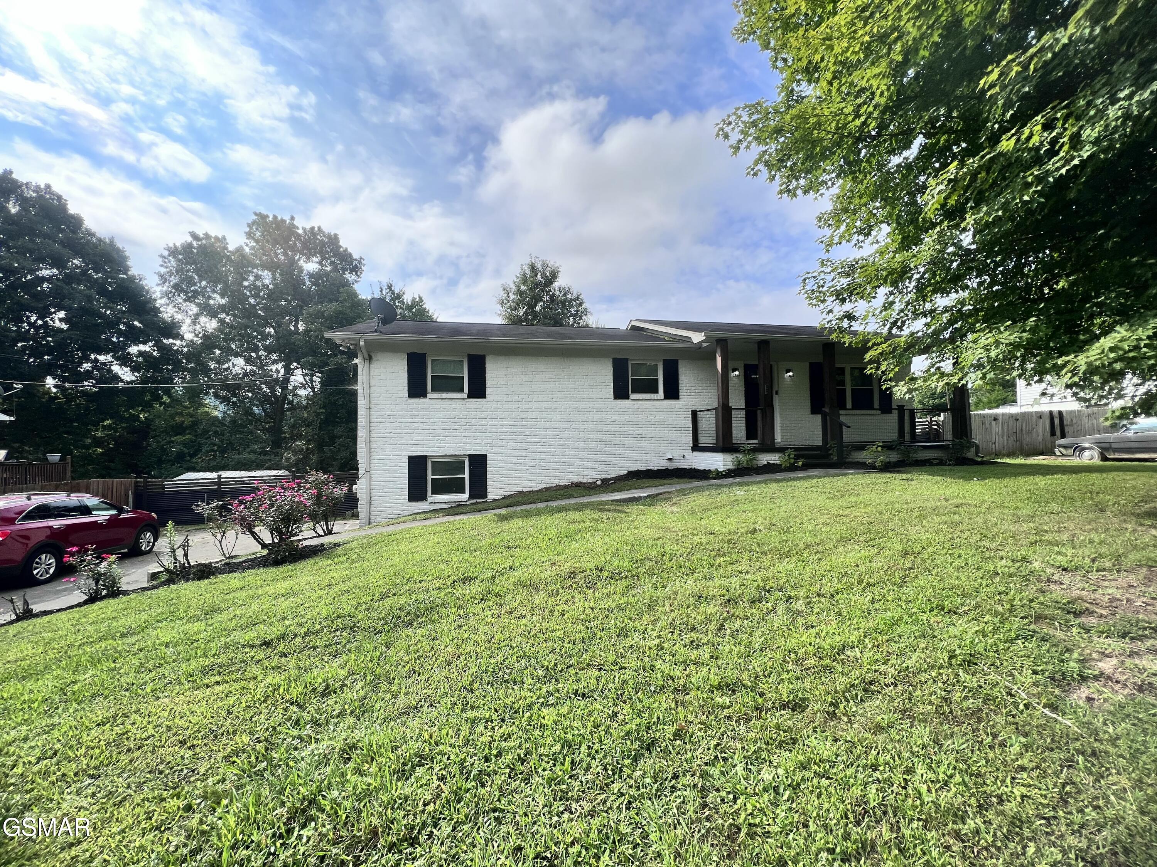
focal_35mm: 13
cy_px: 434
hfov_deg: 106.2
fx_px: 435
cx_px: 578
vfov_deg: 89.9
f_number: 1.8
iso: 32
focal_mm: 1.57
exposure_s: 1/1449
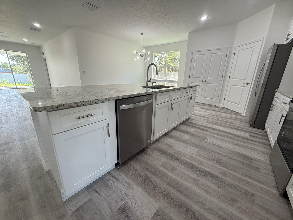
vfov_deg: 85.7
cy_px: 110
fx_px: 119
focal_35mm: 14
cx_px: 146
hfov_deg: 102.1
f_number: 2.2
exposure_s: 1/120
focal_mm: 2.22
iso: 160
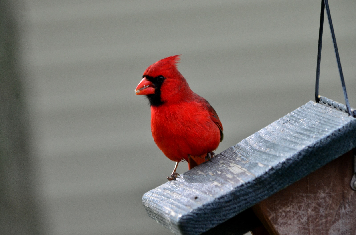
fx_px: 4440
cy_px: 118
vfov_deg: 3.0
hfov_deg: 4.6
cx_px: 178
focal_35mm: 450
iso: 1000
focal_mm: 300
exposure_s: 1/200
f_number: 8
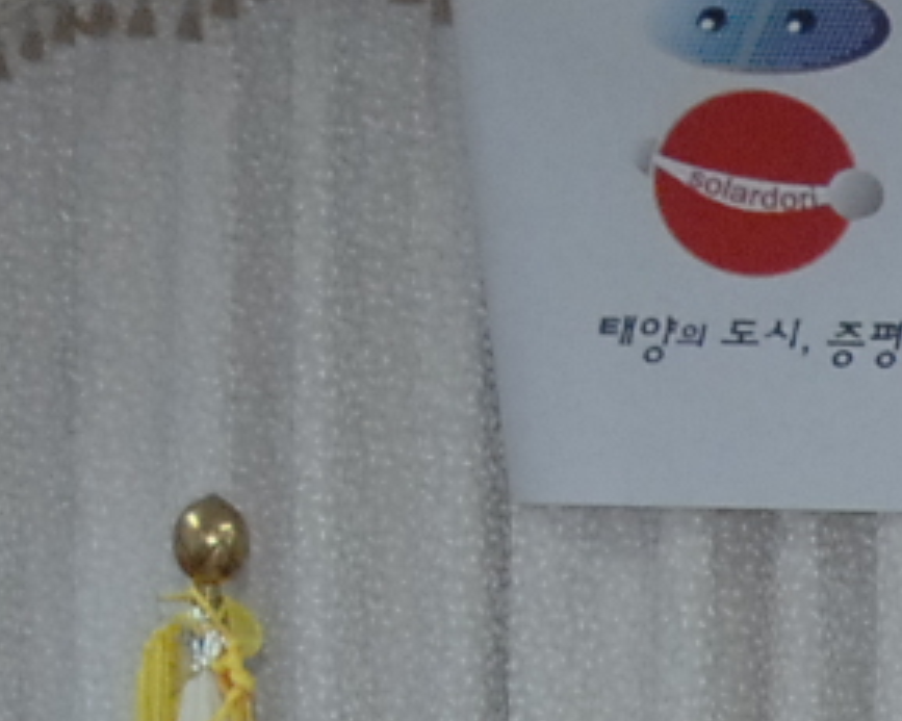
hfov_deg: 3.0
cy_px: 1845
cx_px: 2534
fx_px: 16706
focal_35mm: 626
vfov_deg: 2.5
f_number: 6.7
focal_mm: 60
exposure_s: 1/60
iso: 800
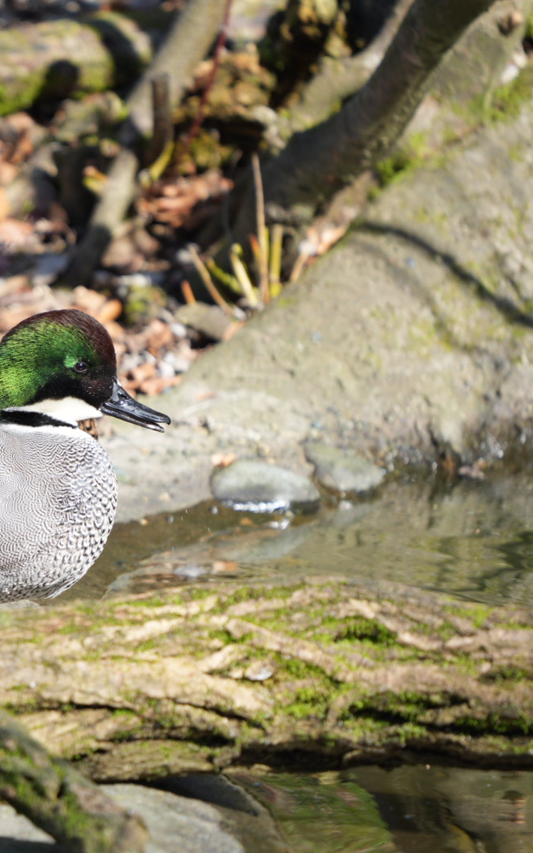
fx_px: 21867
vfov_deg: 2.2
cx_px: -2
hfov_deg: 1.4
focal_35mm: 941
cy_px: 432
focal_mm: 600
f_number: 6.3
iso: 500
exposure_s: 1/400
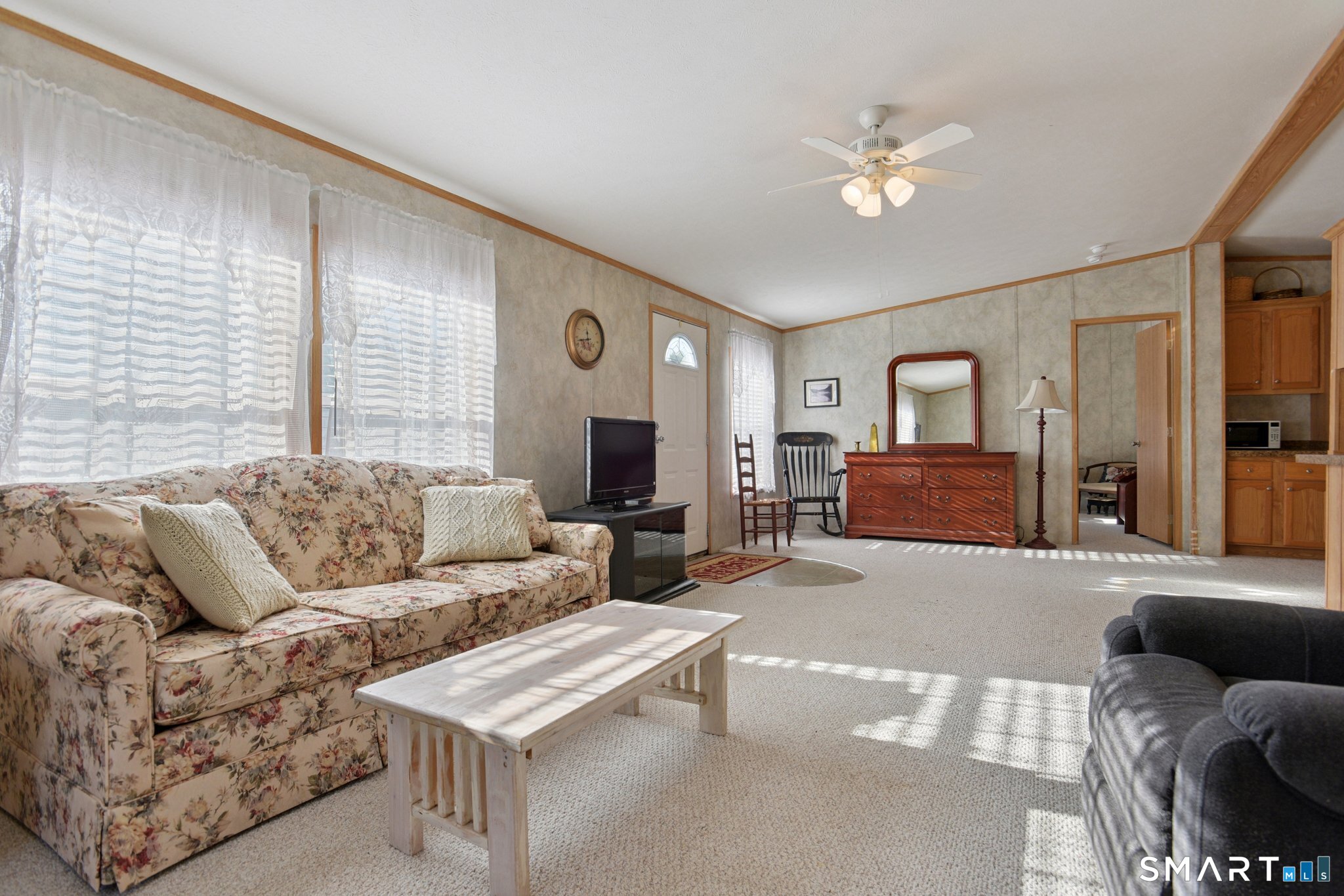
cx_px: 672
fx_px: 635
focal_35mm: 17
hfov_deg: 93.3
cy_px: 448
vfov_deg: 70.4
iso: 400
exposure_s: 1/100
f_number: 11
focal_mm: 17
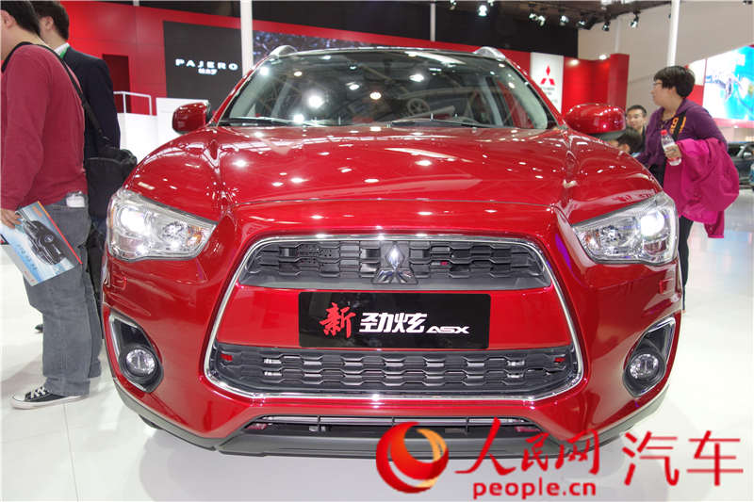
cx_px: 377
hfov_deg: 65.5
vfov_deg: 46.4
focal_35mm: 28
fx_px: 586
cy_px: 251
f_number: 2
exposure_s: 1/100
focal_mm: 10.4
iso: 125
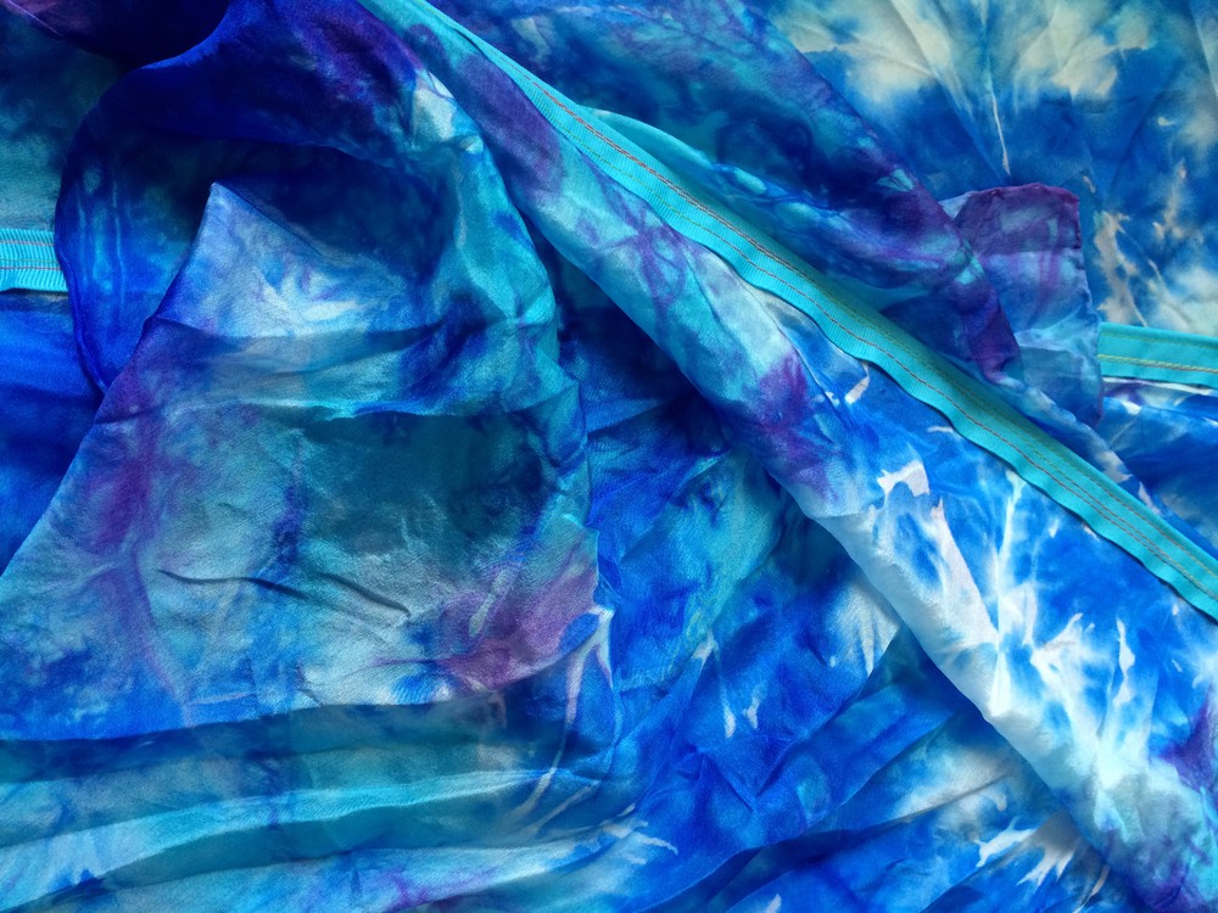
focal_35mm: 29
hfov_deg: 61.7
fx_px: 1020
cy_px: 456
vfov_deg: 48.2
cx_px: 609
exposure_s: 1/30
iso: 100
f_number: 2.2
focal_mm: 4.15
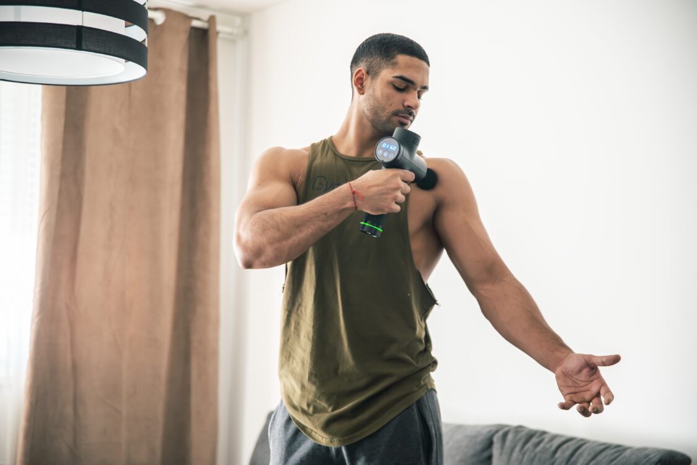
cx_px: 348
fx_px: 1356
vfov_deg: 19.5
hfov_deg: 28.8
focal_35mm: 70
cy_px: 232
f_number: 2.8
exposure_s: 1/50
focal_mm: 70
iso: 500
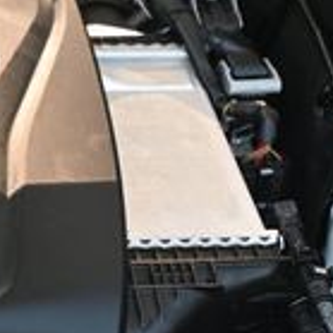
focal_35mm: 117
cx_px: -137
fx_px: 1273
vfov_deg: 14.8
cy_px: 278
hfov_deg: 14.1
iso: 400
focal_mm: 20
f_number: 3.8
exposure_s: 1/200
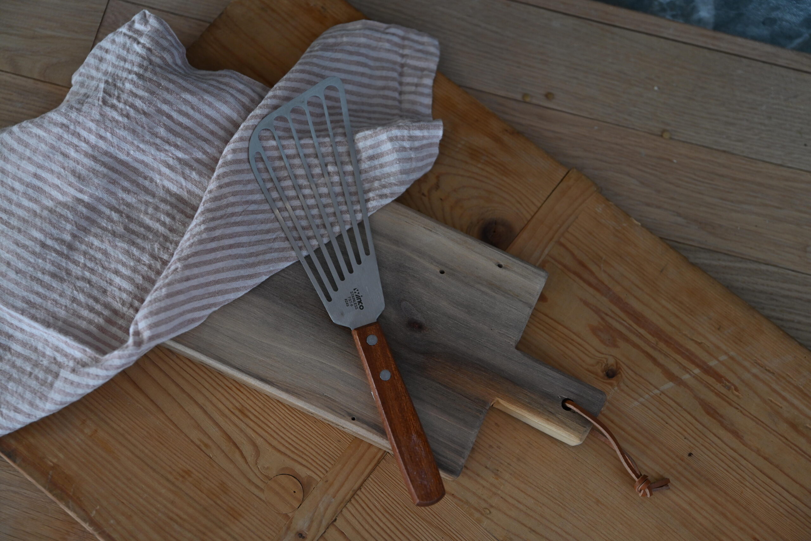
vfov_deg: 23.4
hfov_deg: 34.5
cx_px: 406
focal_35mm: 58
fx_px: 1307
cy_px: 270
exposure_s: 1/200
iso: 320
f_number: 3.2
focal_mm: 58
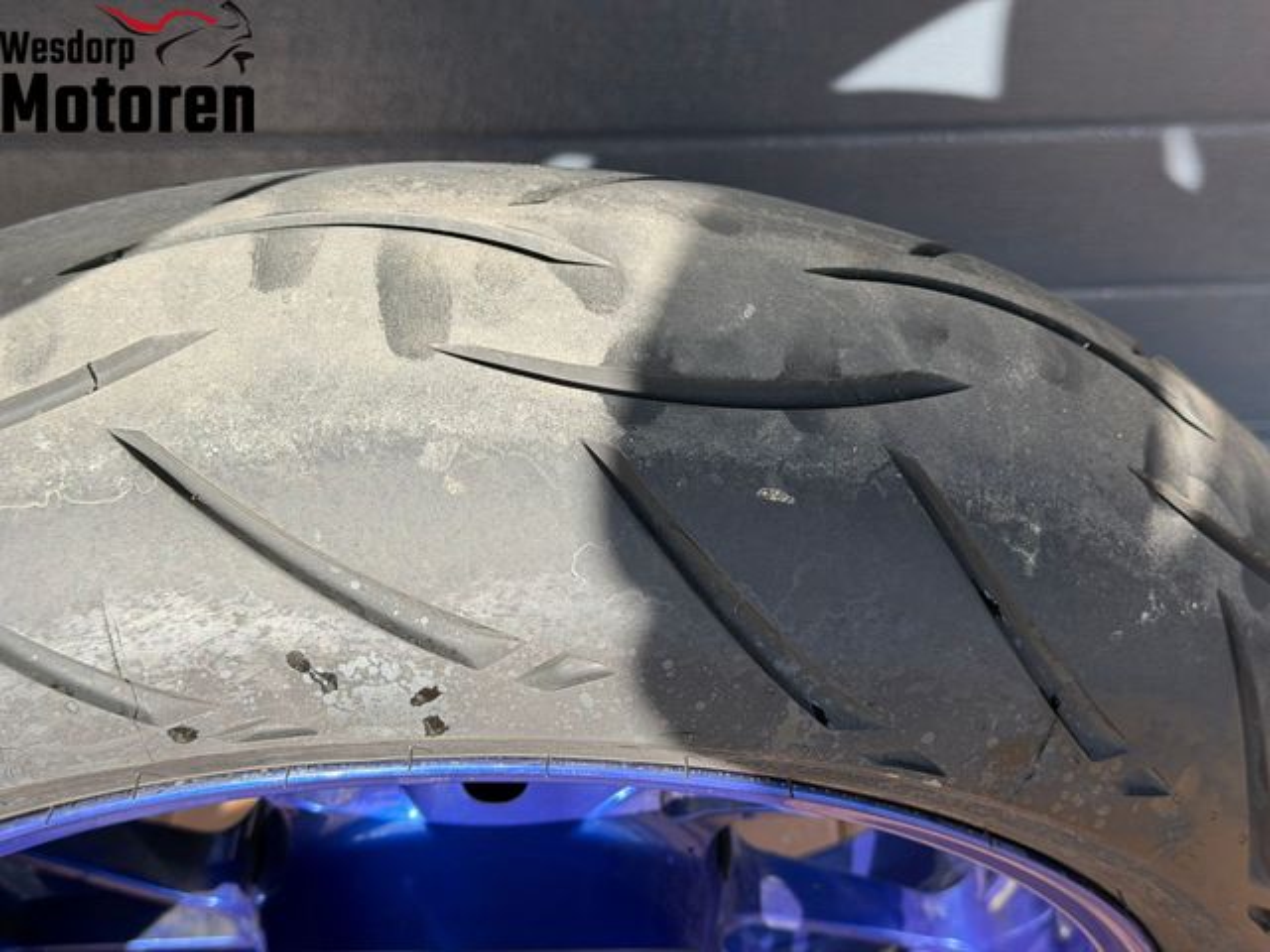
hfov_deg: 39.7
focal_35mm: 48
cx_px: 635
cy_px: 476
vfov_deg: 30.3
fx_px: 1761
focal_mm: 6.76
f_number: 1.78
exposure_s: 1/895
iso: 64
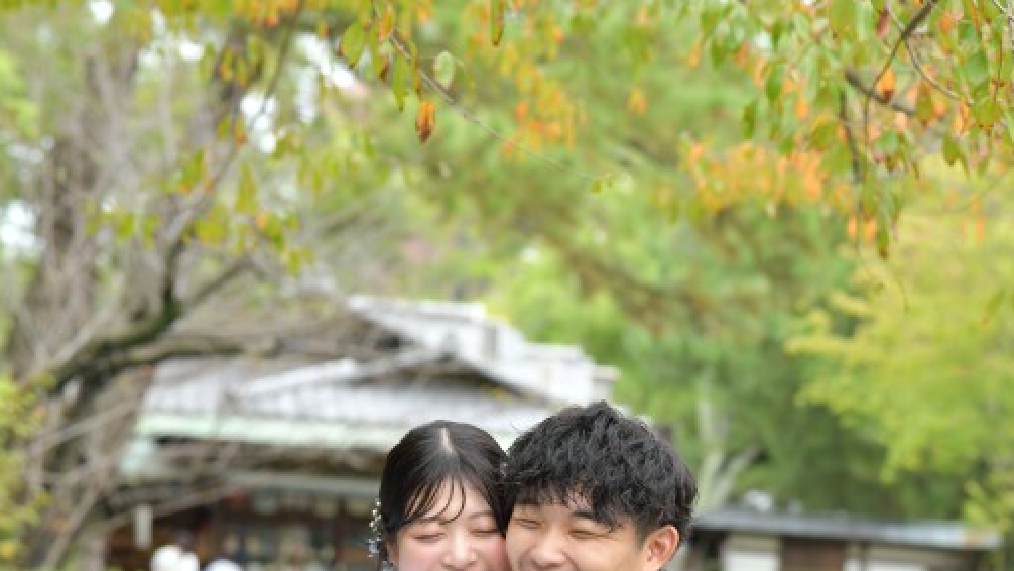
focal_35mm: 175
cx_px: 770
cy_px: 532
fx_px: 4706
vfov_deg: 6.9
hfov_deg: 12.3
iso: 400
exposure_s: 1/250
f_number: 5.6
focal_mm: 105
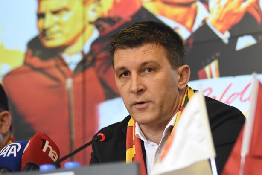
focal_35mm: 142
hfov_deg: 14.4
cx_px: 131
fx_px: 1038
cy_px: 88
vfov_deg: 9.6
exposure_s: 1/320
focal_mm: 95
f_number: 2.8
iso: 2000
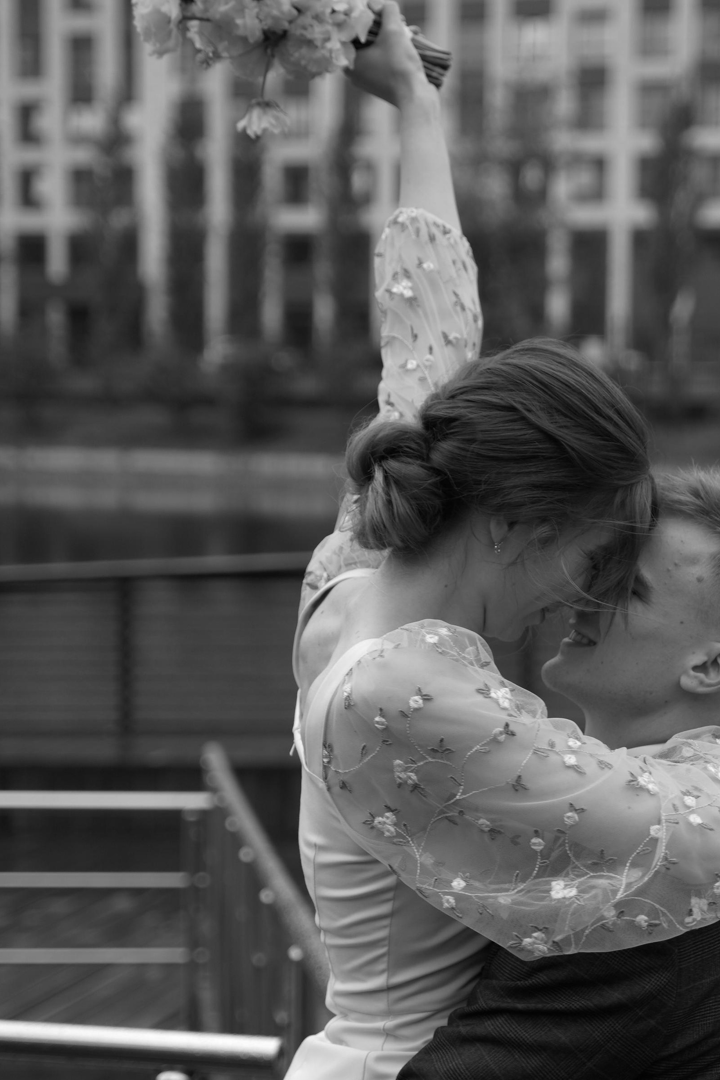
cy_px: 635
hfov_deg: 15.3
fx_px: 2670
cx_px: 547
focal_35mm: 89
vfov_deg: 22.8
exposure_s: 1/640
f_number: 2.8
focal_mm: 52
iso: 160
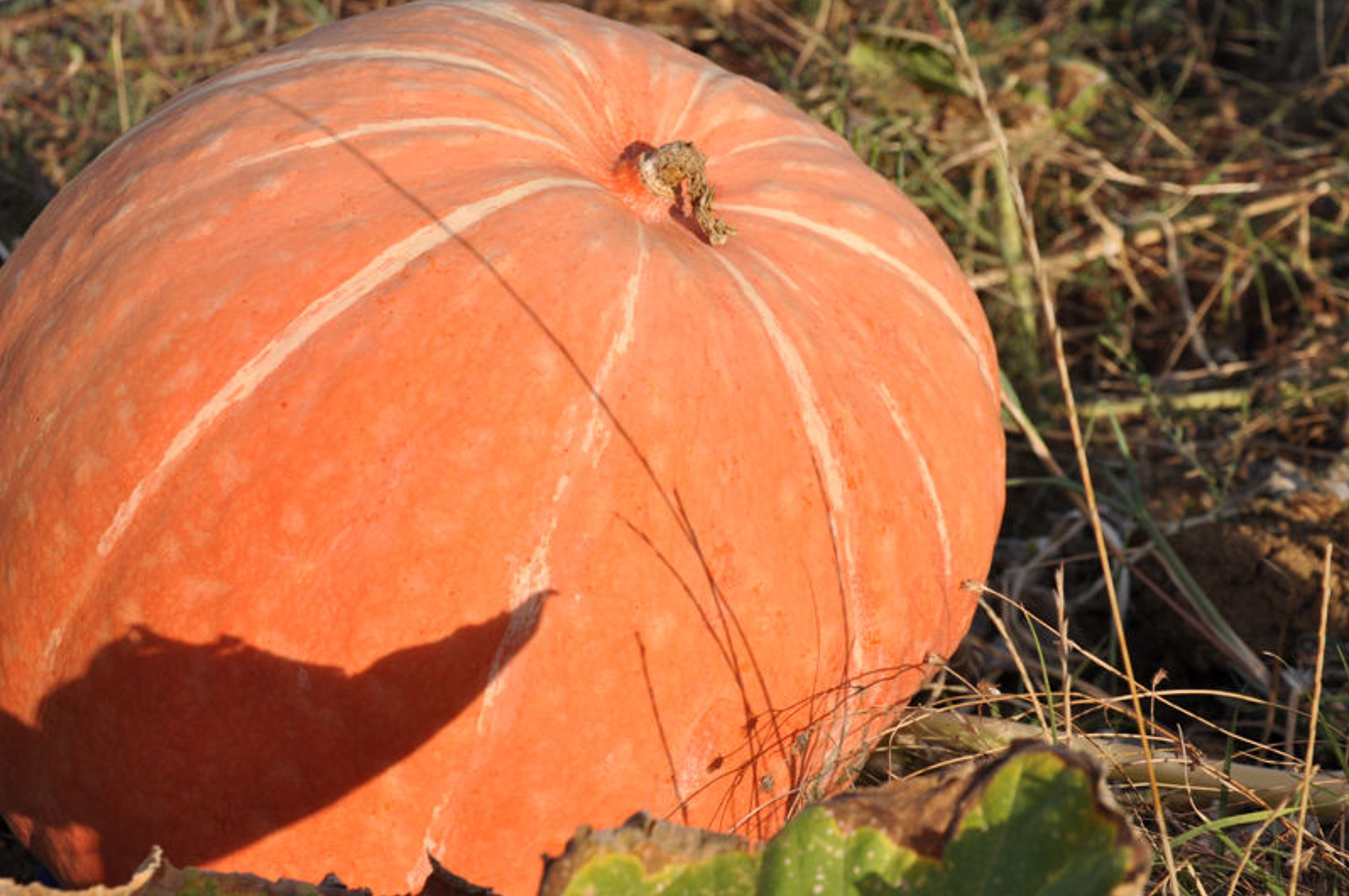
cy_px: 391
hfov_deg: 26.3
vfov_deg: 17.7
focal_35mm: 77
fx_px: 2882
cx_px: 514
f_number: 8
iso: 200
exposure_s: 1/640
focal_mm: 40
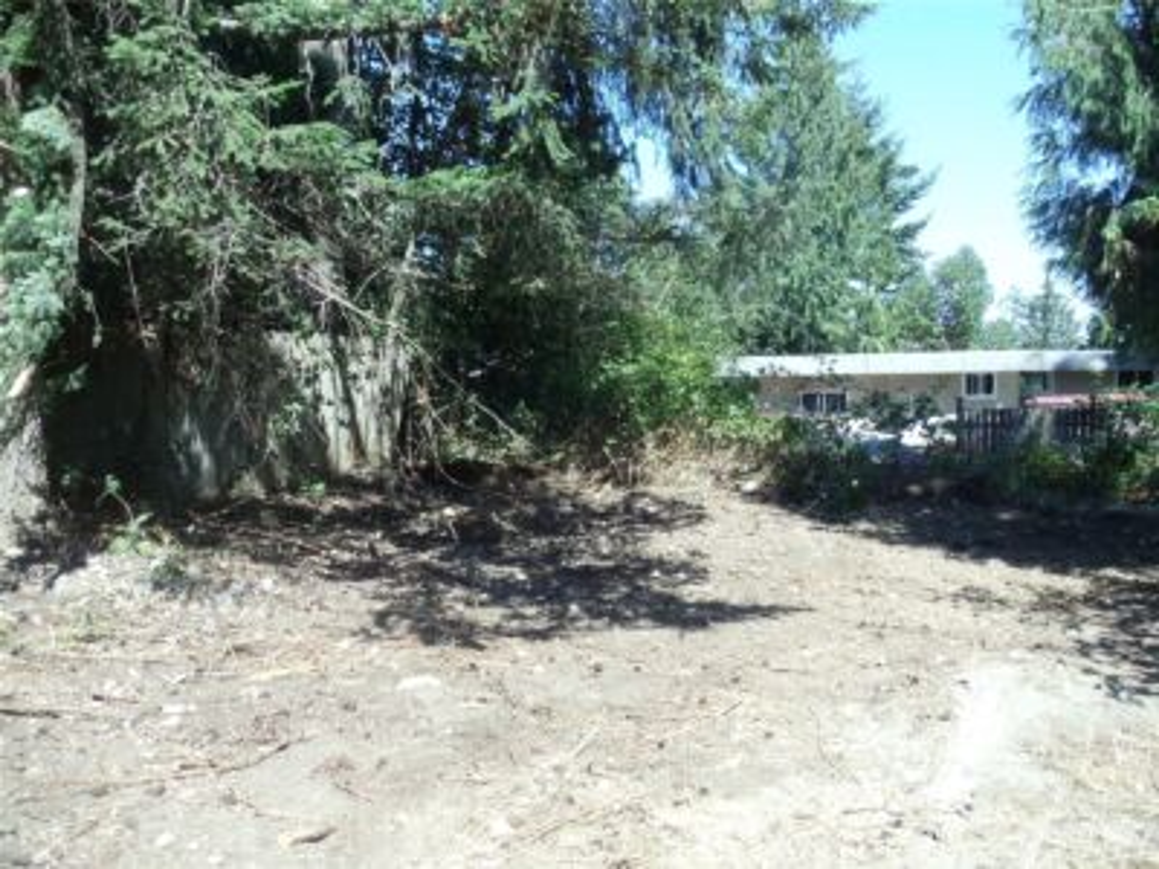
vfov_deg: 32.9
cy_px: 434
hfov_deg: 42.9
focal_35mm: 44
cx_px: 580
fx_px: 1473
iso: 100
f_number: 3.5
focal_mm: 6
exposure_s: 1/320
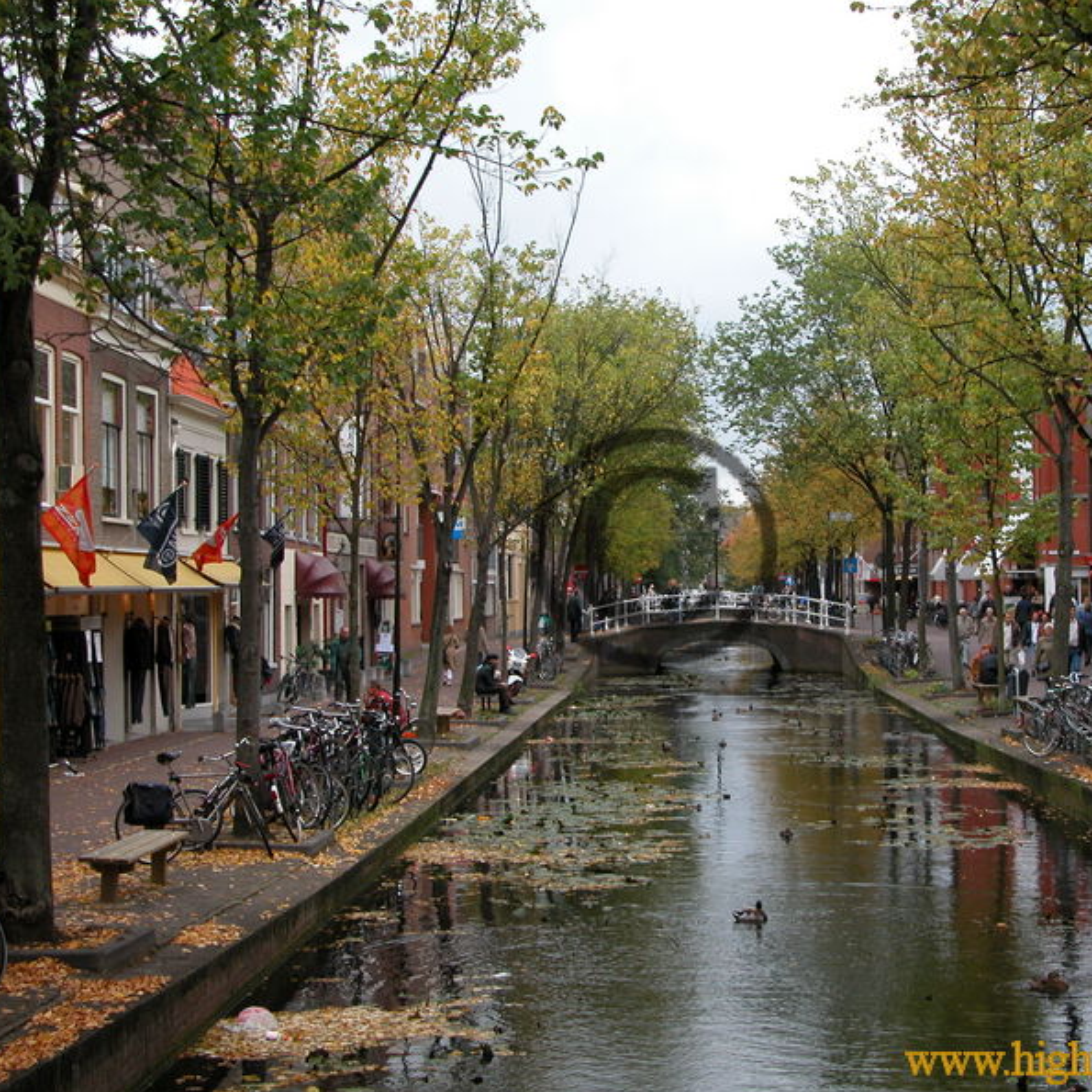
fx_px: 2248
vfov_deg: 27.3
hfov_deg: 27.2
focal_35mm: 63
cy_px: 549
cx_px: 653
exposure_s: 1/110
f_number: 3.9
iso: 100
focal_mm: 13.7
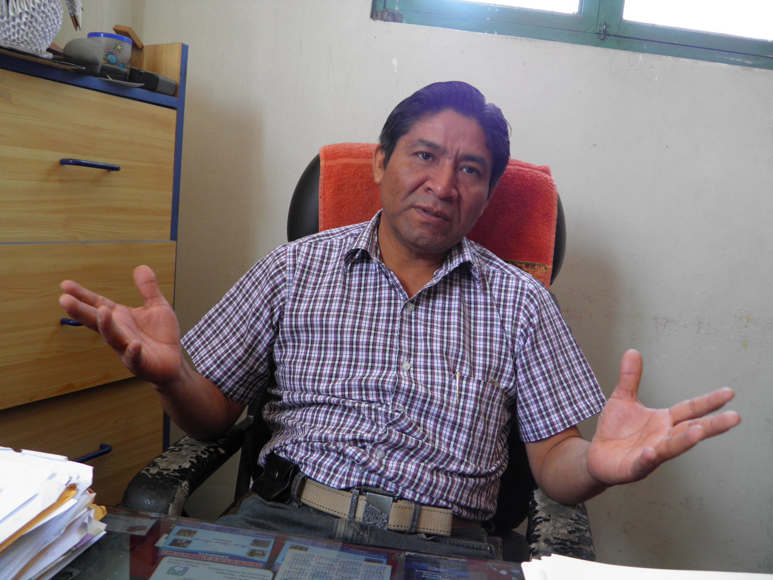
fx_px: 625
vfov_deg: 49.7
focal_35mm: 28
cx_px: 386
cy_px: 290
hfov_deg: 63.4
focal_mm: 4.9
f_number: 2.8
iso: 80
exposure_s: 1/30
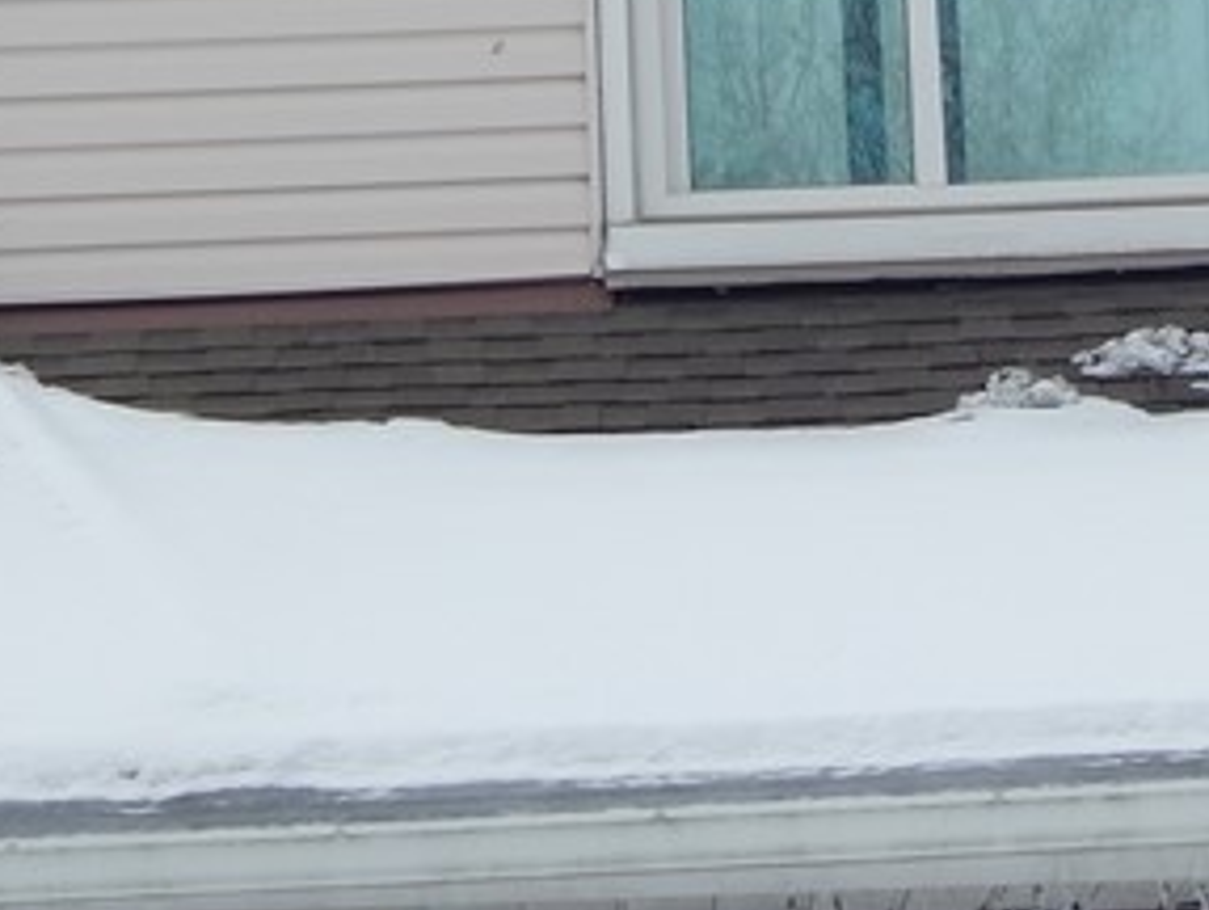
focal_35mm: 196
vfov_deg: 7.6
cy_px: 72
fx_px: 6854
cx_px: 1251
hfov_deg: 10.0
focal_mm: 9.7
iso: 125
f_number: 3.8
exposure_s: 1/800
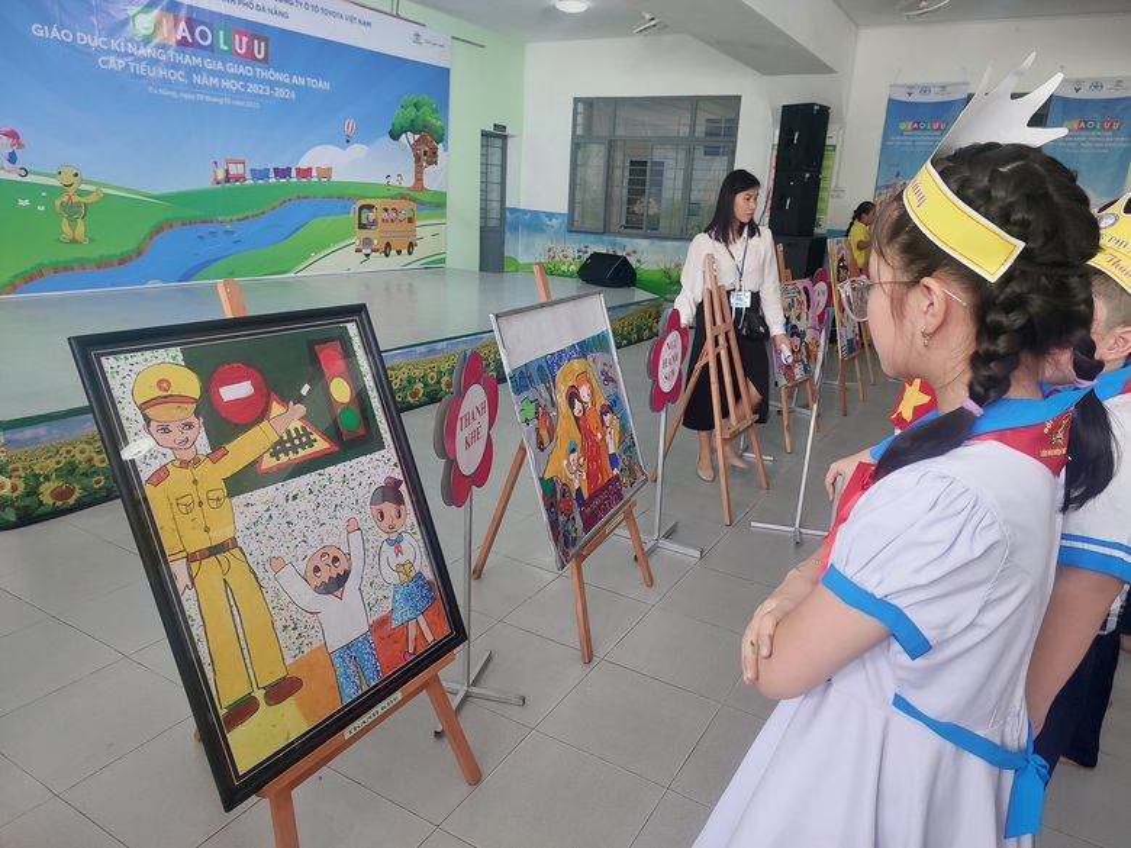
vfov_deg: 58.9
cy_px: 424
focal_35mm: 23
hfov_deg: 73.9
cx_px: 566
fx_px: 751
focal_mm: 5.06
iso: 64
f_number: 1.8
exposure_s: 1/50
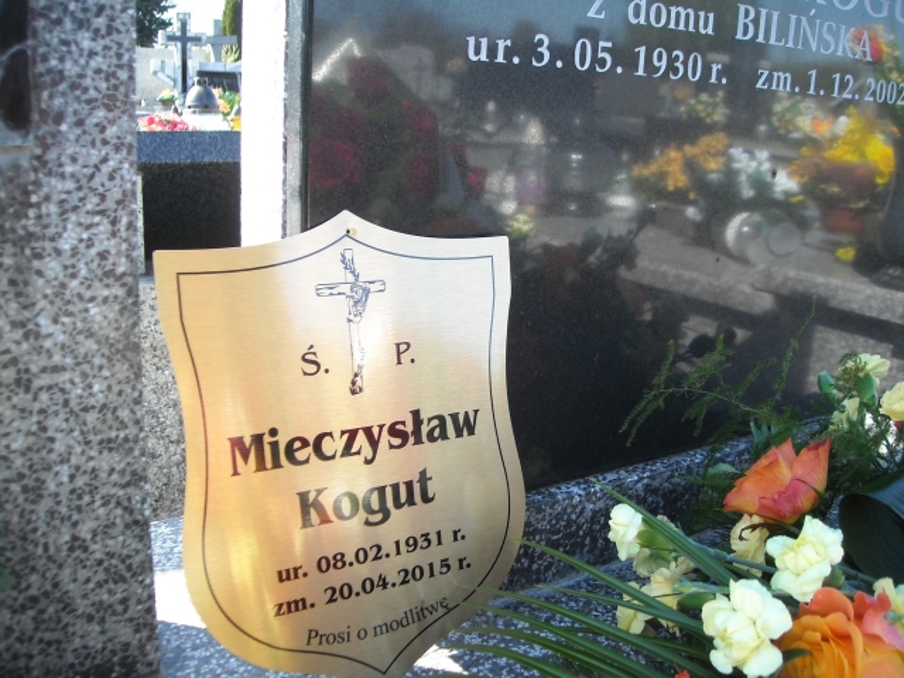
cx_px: 452
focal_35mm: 35
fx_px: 914
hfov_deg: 52.6
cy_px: 339
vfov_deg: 40.7
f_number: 2.8
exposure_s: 1/141
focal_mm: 5.7
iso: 64
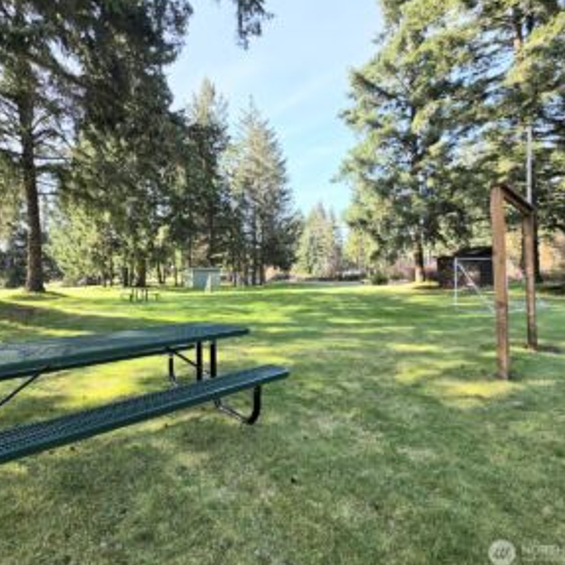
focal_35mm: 16
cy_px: 278
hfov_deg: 86.2
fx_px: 295
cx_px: 222
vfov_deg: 87.4
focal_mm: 2.2
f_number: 1.9
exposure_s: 1/476
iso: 40
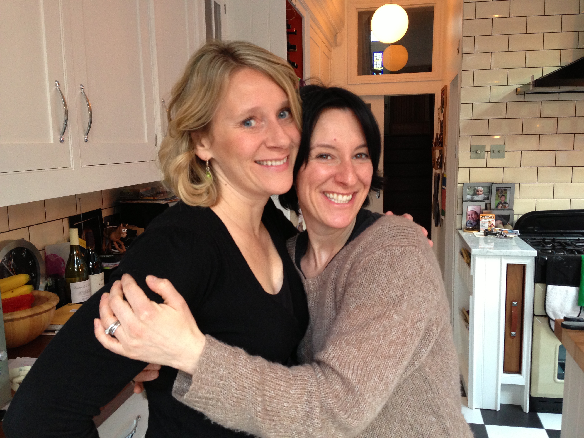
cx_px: 292
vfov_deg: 42.9
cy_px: 219
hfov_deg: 55.4
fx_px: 557
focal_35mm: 33
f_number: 2.4
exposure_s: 1/20
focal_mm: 4.13
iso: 160
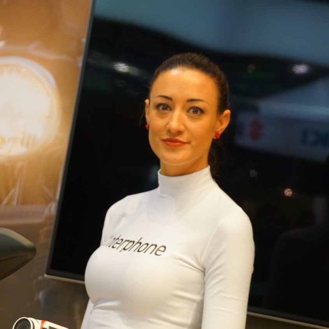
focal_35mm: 132
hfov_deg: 13.2
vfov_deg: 13.2
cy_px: 164
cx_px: 190
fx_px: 1419
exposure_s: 1/160
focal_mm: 69
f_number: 5.6
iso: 2000
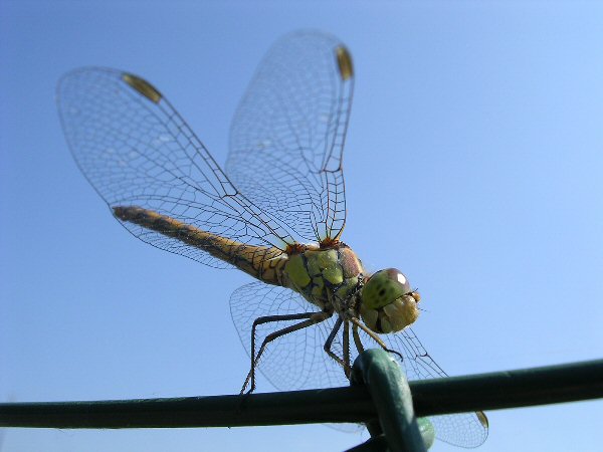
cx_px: 302
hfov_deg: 49.0
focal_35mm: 38
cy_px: 226
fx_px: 662
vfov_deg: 37.7
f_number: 5.6
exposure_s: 1/270
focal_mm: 5.8
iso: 100
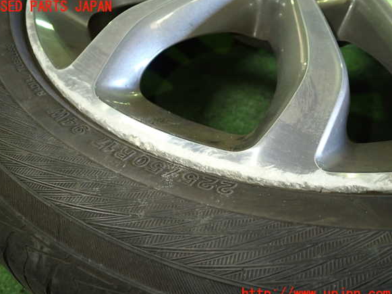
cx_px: 192
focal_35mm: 31
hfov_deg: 58.4
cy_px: 151
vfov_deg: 45.4
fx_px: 351
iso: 250
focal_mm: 5.4
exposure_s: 1/30
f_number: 2.3
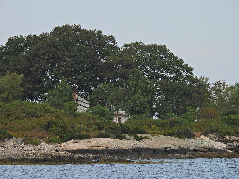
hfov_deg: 5.7
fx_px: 2417
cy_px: 90
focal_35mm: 350
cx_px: 120
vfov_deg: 4.2
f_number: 5
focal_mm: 62.5
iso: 100
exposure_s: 1/640
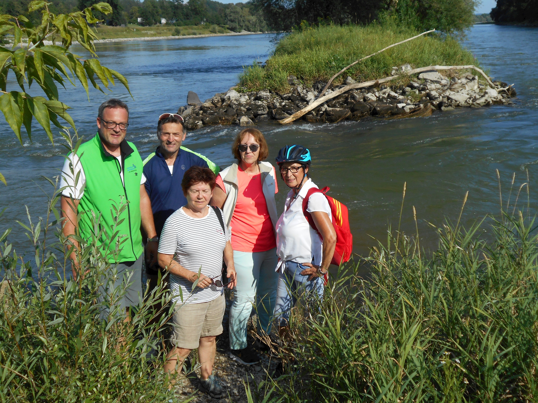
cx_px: 269
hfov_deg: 42.9
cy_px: 202
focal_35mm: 44
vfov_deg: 32.9
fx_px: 684
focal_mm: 7.7
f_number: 4.2
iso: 80
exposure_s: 1/800
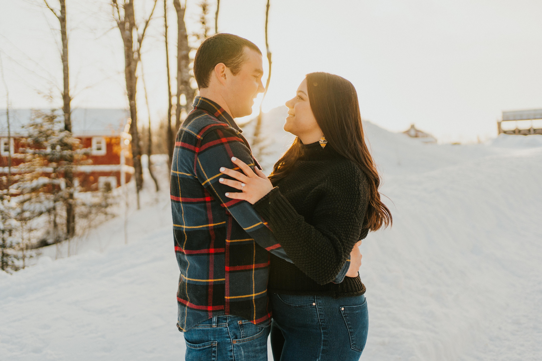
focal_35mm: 35
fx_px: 527
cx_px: 271
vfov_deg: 37.9
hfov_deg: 54.4
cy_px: 180
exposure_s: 1/2500
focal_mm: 35
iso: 125
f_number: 1.8
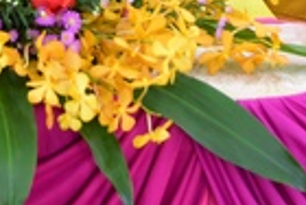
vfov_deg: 5.6
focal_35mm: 241
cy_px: -251
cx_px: -83
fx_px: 2053
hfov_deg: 8.4
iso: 1250
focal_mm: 52
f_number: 4
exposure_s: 1/40
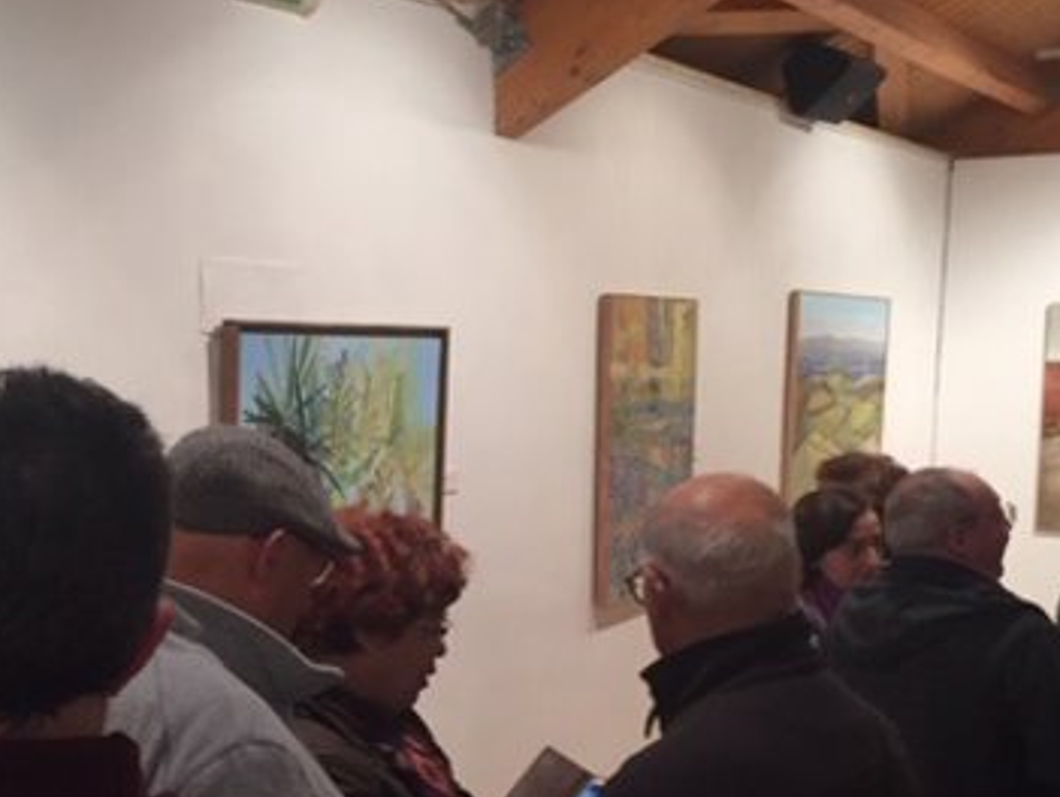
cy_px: 580
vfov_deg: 25.5
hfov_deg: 33.2
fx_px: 1747
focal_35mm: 57
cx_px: 299
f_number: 2.2
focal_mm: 4.15
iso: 160
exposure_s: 1/33
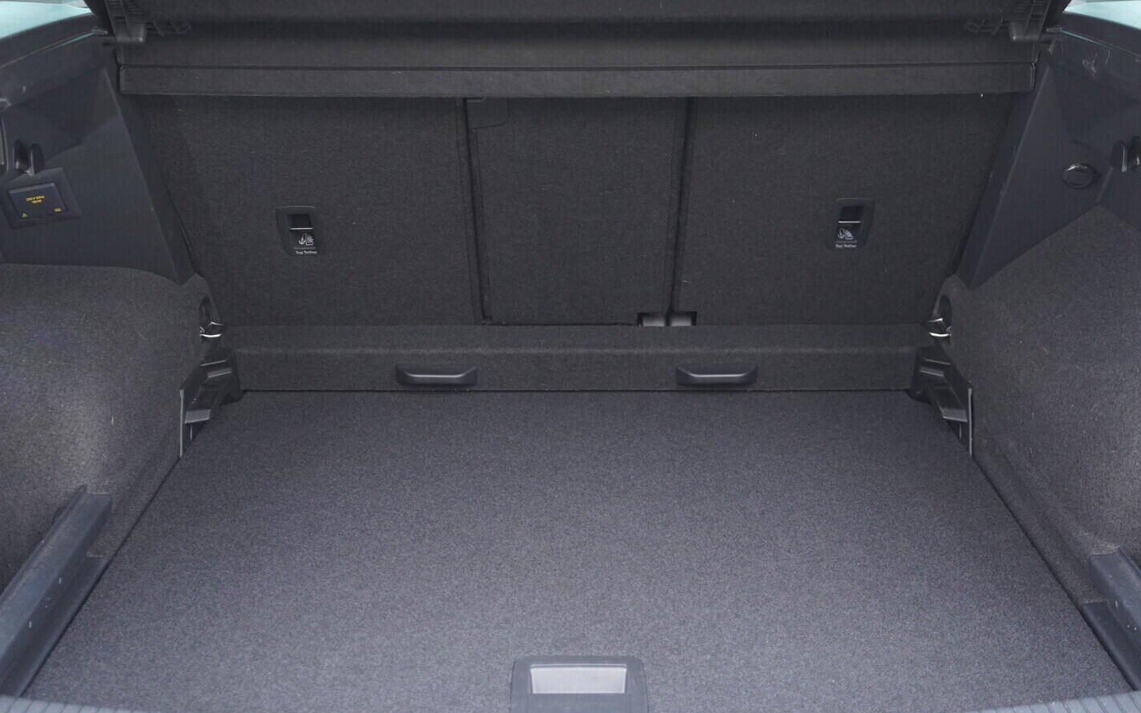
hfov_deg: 52.8
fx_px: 1150
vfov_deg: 34.4
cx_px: 570
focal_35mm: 37
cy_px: 370
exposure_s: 1/40
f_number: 2.8
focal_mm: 24
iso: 1000
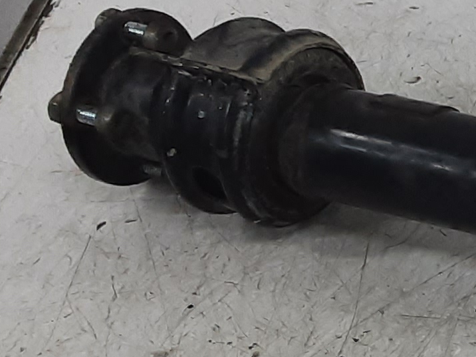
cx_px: 937
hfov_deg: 13.7
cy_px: 202
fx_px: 1691
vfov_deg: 12.0
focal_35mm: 123
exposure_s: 1/50
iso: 100
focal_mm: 2.91
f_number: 1.9
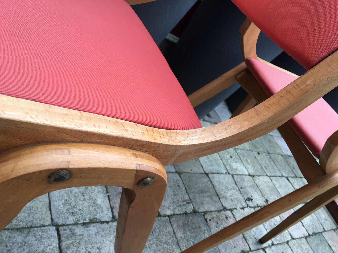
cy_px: 126
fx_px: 283
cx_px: 169
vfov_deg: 48.2
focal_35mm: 29
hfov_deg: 61.7
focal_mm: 4.15
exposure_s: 1/60
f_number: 2.2
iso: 25
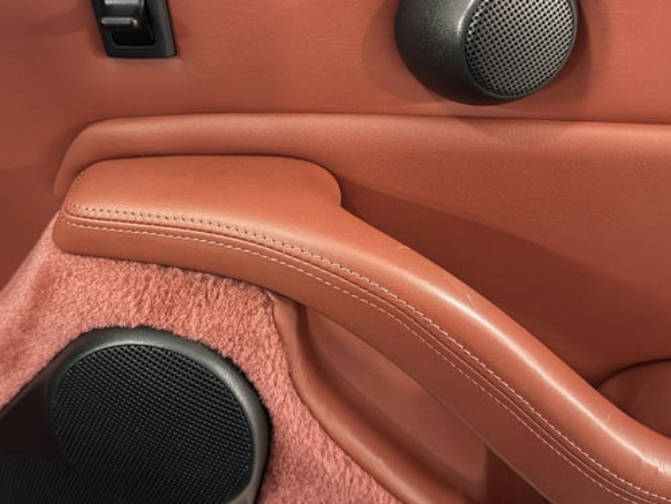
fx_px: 718
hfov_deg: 49.8
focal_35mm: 37
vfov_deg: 38.5
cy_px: 201
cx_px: 269
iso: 1000
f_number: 1.78
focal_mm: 6.76
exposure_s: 1/17
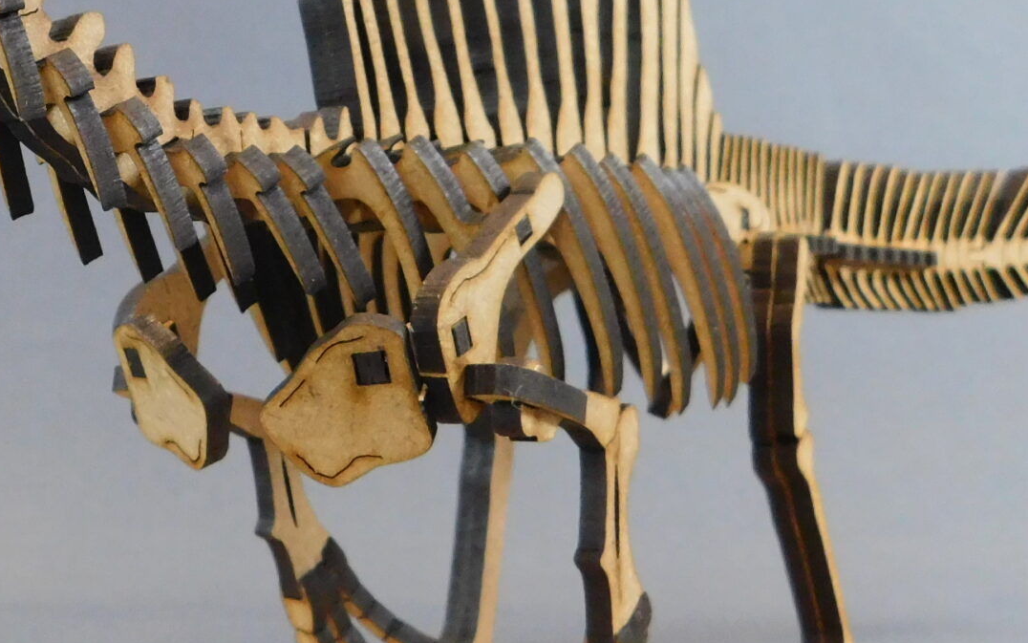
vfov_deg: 22.1
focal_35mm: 58
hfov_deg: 33.6
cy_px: 142
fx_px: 1625
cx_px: 143
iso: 400
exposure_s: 1/13
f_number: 3
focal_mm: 4
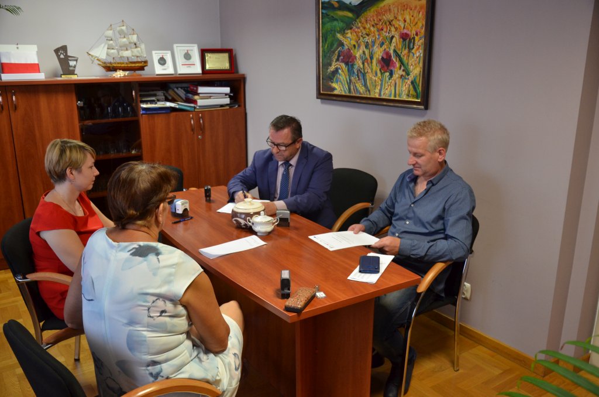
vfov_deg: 39.8
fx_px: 548
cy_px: 198
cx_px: 300
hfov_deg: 57.3
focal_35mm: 33
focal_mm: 22
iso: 1000
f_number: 3.8
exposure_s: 1/60
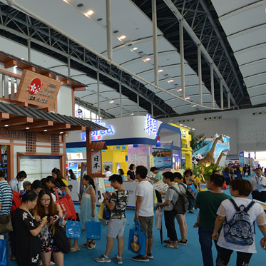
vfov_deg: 52.1
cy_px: 161
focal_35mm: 31
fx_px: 270
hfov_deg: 42.9
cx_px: -16
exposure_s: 1/160
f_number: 5.6
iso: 1000
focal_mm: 17
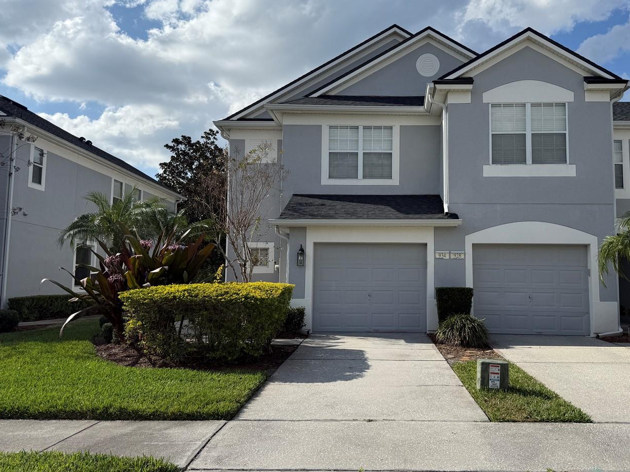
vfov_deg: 45.4
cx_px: 370
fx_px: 564
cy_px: 223
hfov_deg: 58.0
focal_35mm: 31
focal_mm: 6.76
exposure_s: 1/6711
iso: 80
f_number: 1.78
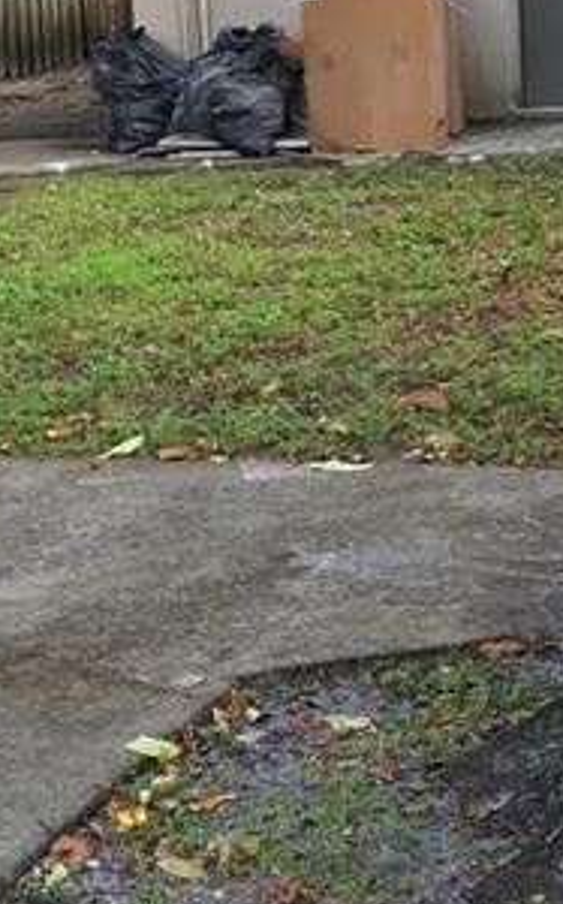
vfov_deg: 17.0
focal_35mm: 123
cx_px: -75
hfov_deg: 10.5
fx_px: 3025
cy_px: 371
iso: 25
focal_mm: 4.15
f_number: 2.2
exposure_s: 1/40
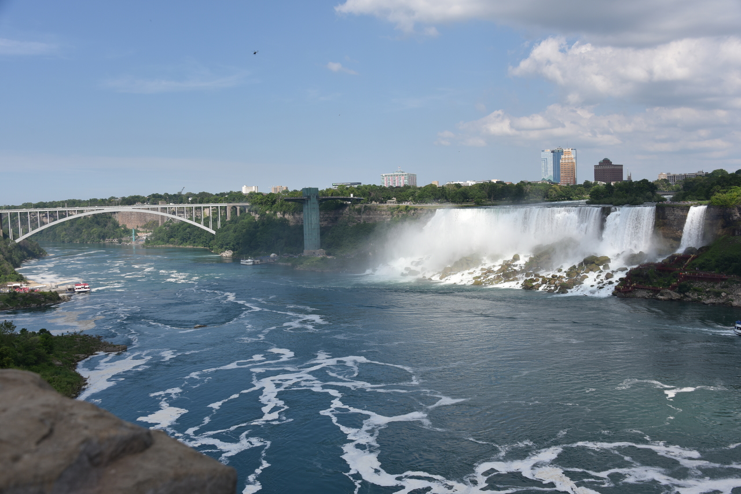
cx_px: 370
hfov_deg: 54.4
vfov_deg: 37.9
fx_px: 721
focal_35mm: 35
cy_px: 247
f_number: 9
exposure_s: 1/320
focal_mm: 35
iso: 100
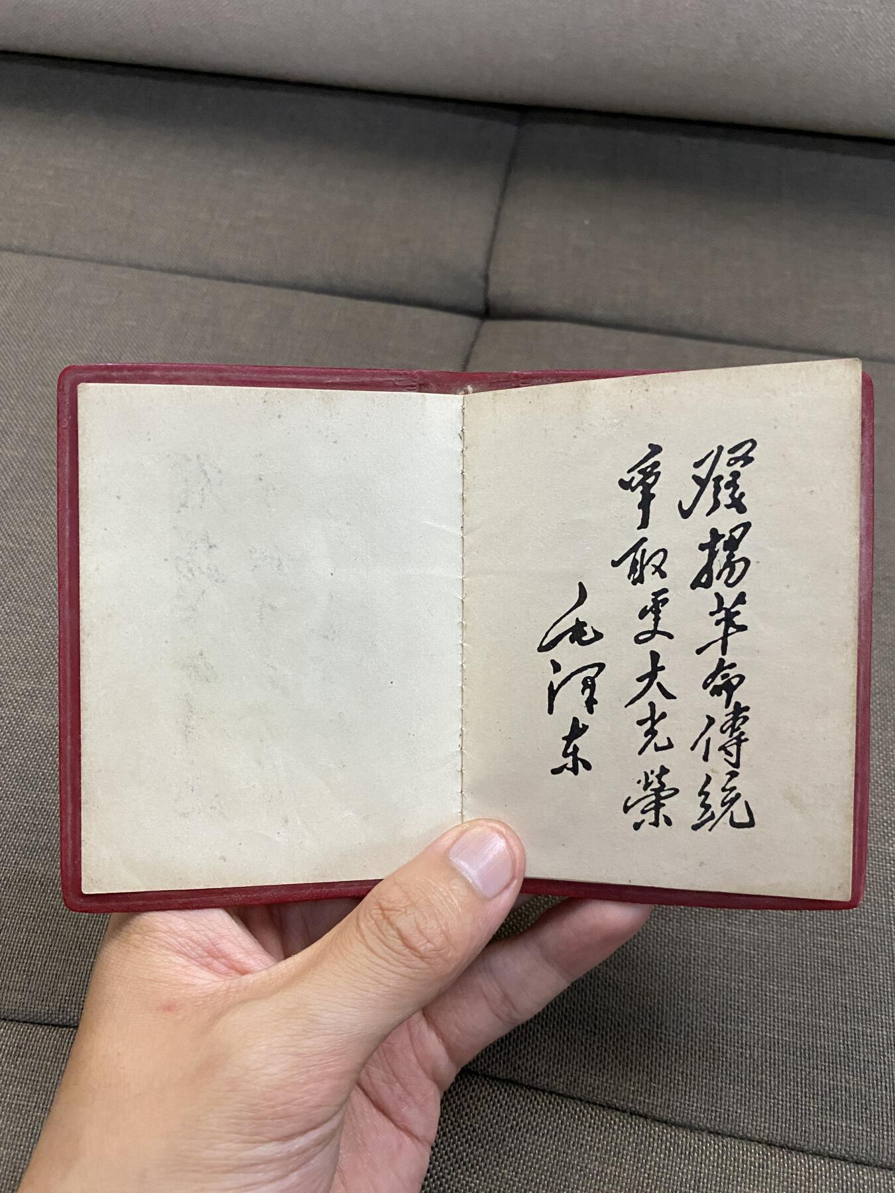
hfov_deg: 53.1
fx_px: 896
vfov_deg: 67.3
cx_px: 448
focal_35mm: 26
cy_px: 596
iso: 400
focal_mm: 4.25
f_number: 1.8
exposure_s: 1/50
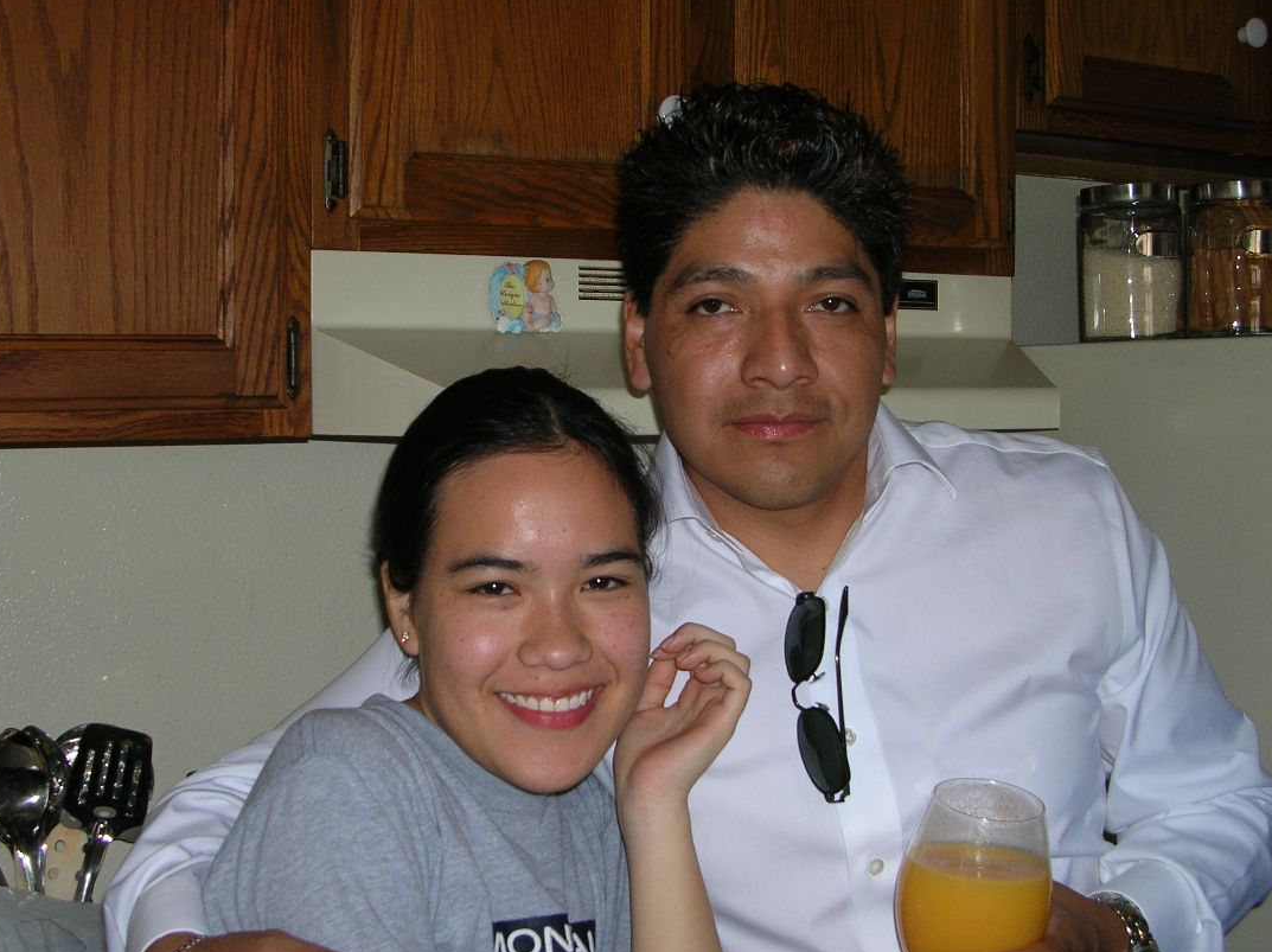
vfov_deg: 30.2
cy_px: 459
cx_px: 622
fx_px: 1762
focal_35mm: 48
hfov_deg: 39.7
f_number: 3.1
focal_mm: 7.5
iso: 50
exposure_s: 1/60.1
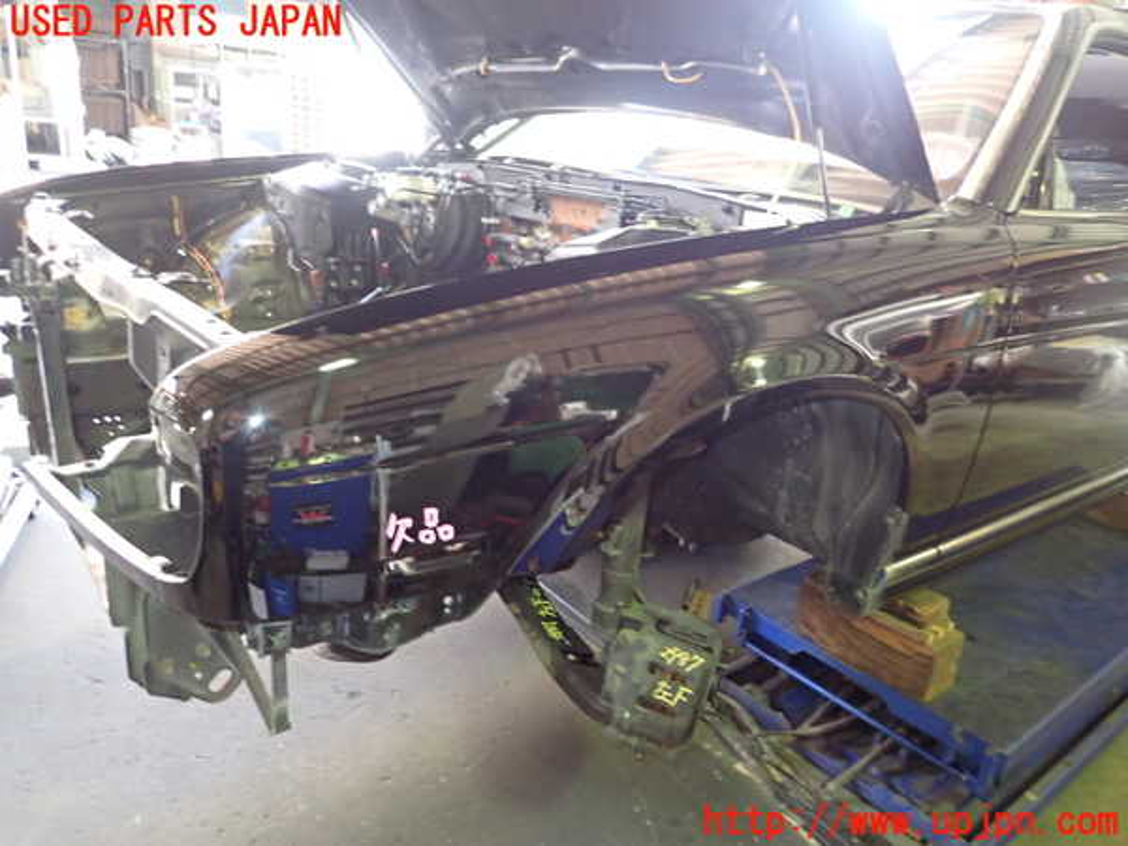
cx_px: 564
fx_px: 815
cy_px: 423
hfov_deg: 69.4
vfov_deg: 54.9
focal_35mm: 25
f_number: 2
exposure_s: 1/30
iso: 500
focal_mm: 4.5
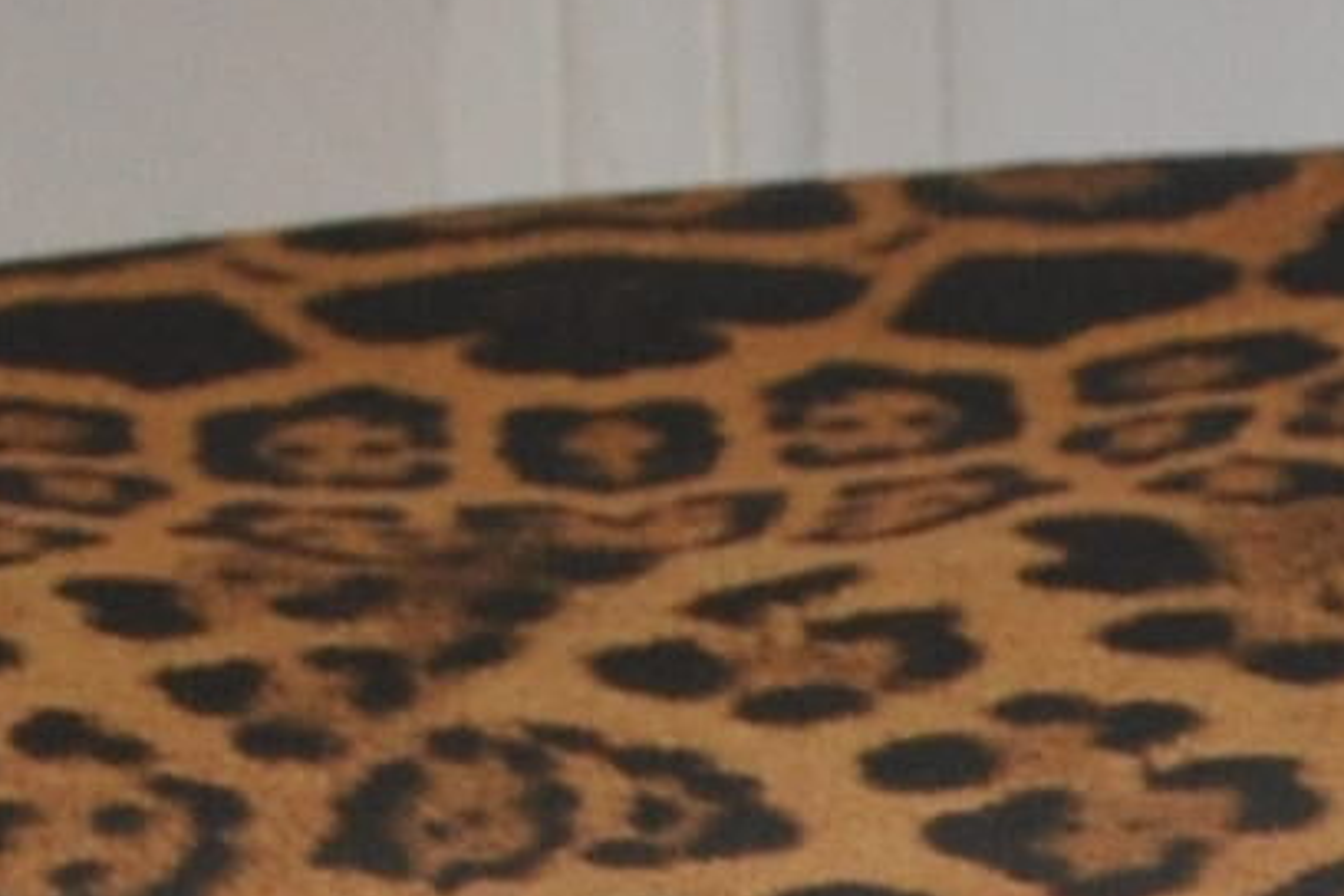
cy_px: 2859
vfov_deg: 3.2
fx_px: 15415
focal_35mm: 413
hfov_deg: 5.0
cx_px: 1199
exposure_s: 1/60
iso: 800
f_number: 4.5
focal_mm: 35
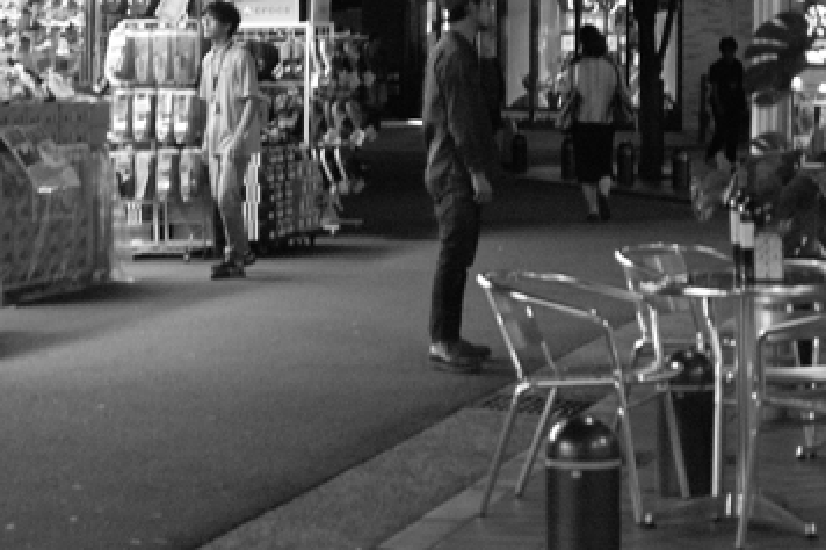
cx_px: 571
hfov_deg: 17.3
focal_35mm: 118
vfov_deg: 11.5
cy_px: 56
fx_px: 2706
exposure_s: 1/50
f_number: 2.8
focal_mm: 24.2
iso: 800
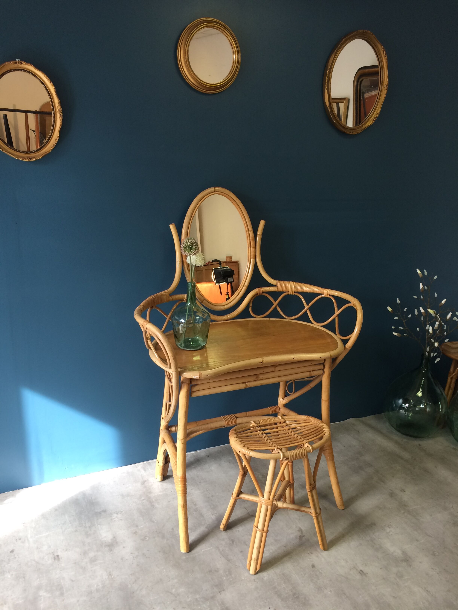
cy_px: 305
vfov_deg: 61.7
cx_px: 229
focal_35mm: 29
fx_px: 512
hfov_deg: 48.2
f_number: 2.2
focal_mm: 4.15
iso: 40
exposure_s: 1/33
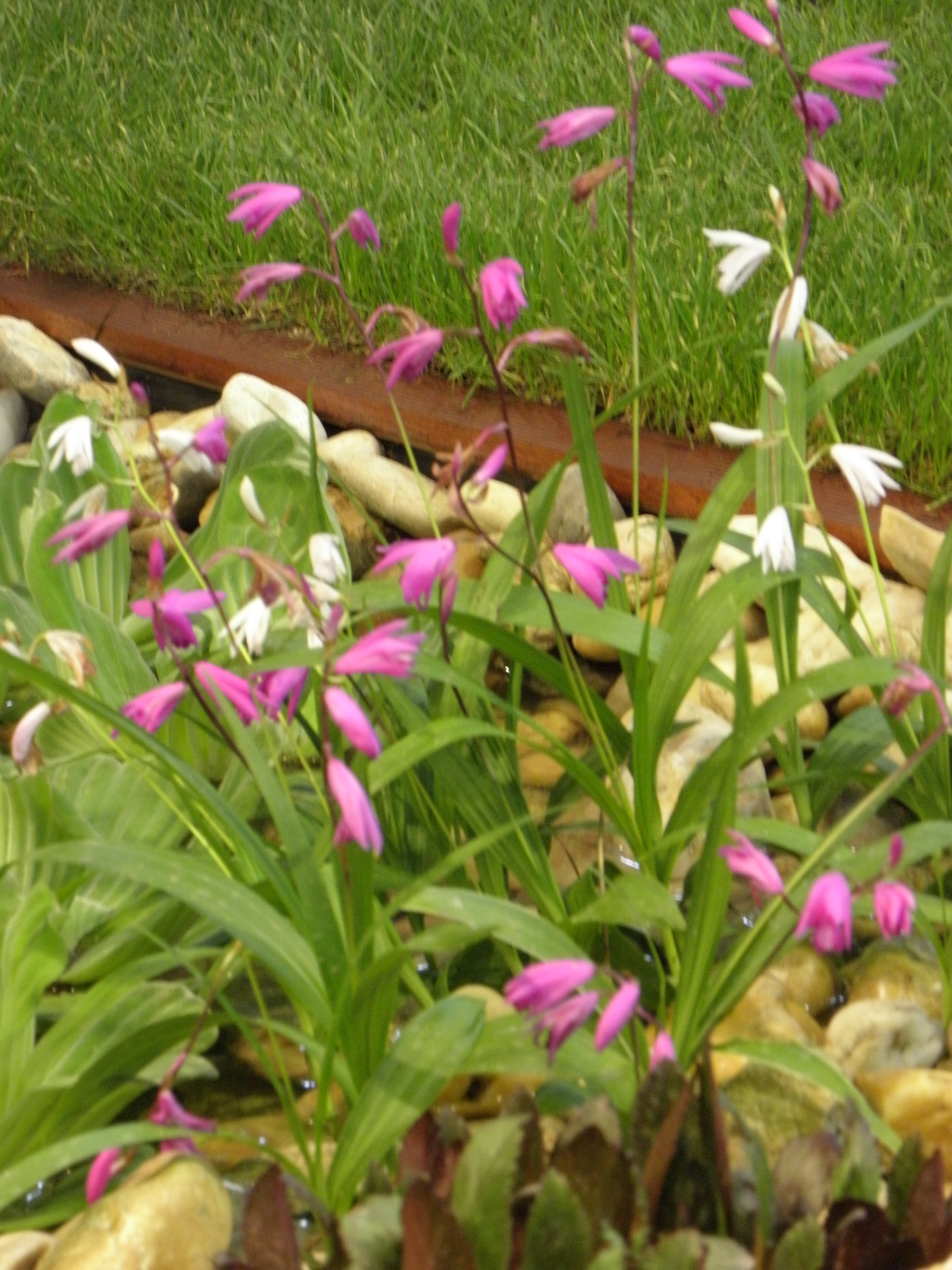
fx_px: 5134
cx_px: 476
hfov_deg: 10.6
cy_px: 635
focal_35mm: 140
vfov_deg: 14.1
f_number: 4.4
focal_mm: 24.95
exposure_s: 1/8
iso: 400
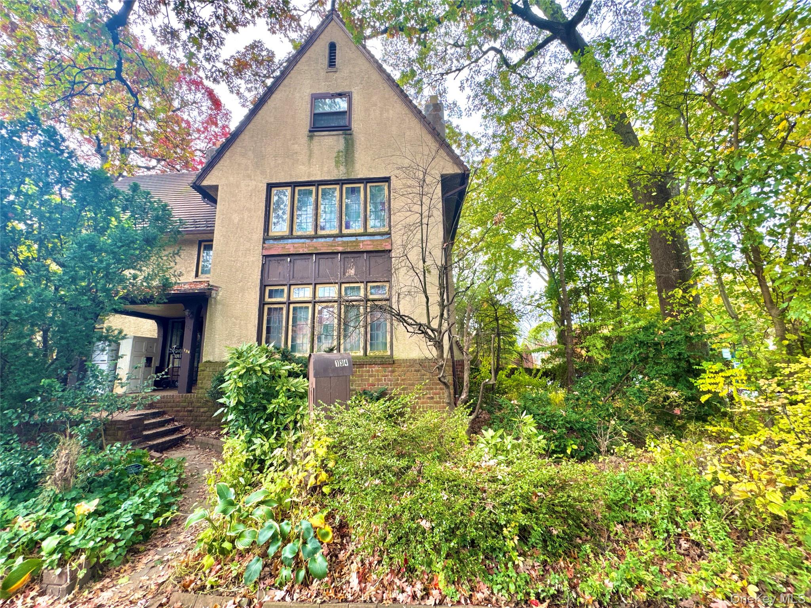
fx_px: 328
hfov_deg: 102.1
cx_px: 406
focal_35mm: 14
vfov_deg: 85.7
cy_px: 304
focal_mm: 2.22
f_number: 2.2
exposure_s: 1/99
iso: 50
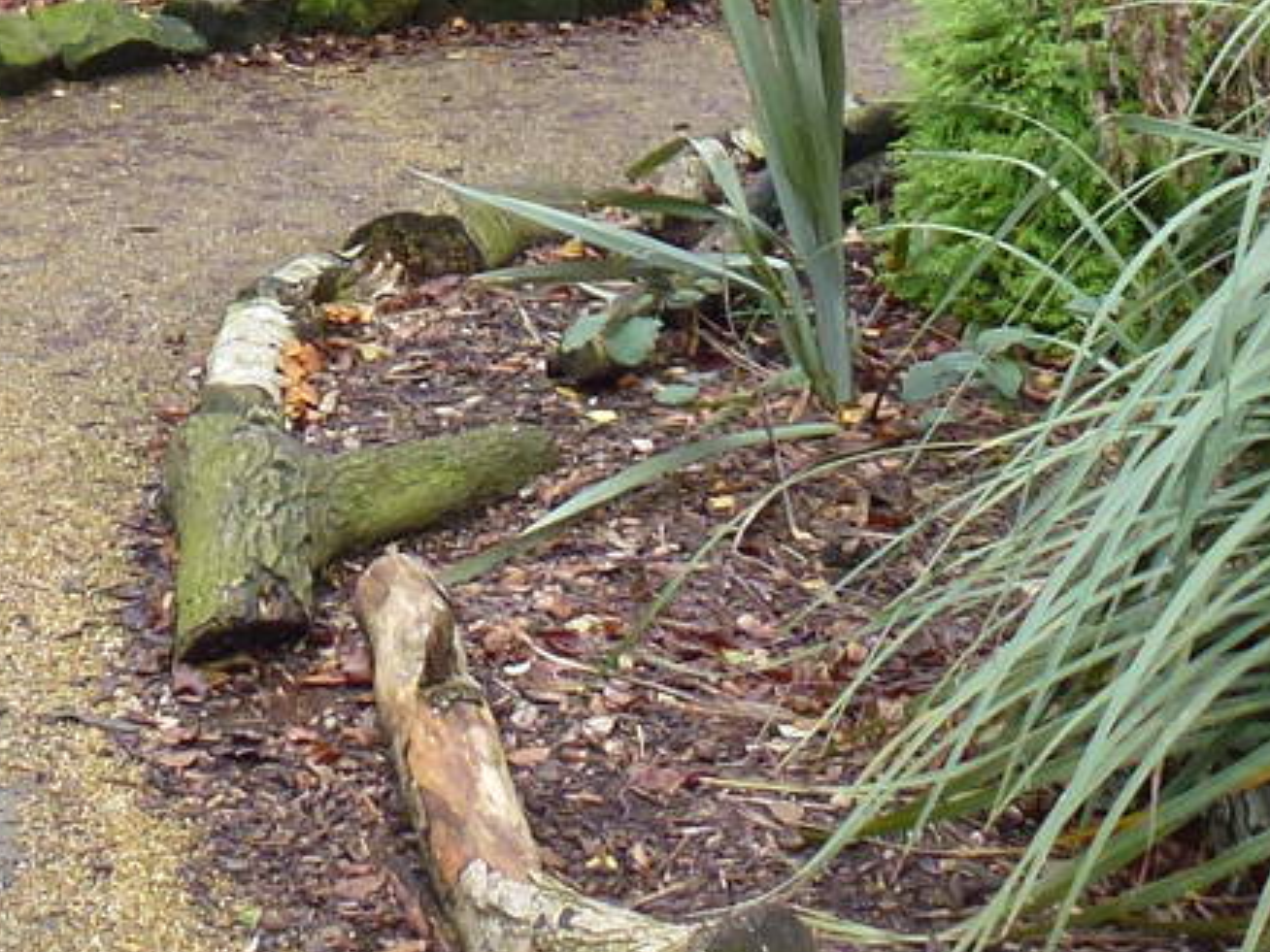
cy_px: -445
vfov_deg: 15.6
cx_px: 280
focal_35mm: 88
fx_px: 3229
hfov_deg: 22.0
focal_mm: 4.3
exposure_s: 1/60
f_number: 3.3
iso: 200
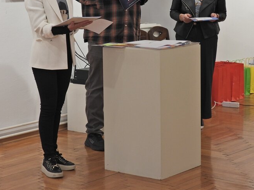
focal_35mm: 110
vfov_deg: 13.4
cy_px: 51
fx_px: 807
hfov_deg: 17.9
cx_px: 123
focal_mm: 12.5
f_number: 4
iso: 100
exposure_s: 1/30
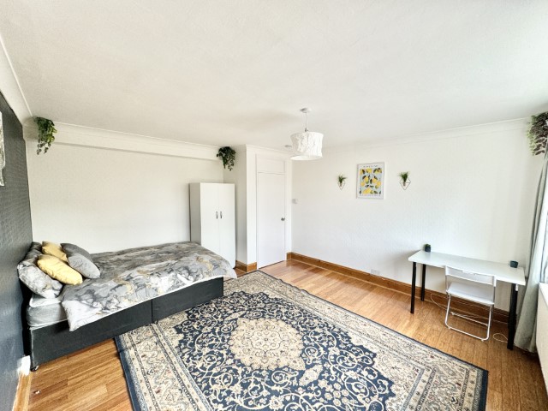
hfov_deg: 102.1
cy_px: 206
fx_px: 222
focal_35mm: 14
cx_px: 274
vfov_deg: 85.7
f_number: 2.2
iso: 100
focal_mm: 2.22
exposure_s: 1/99
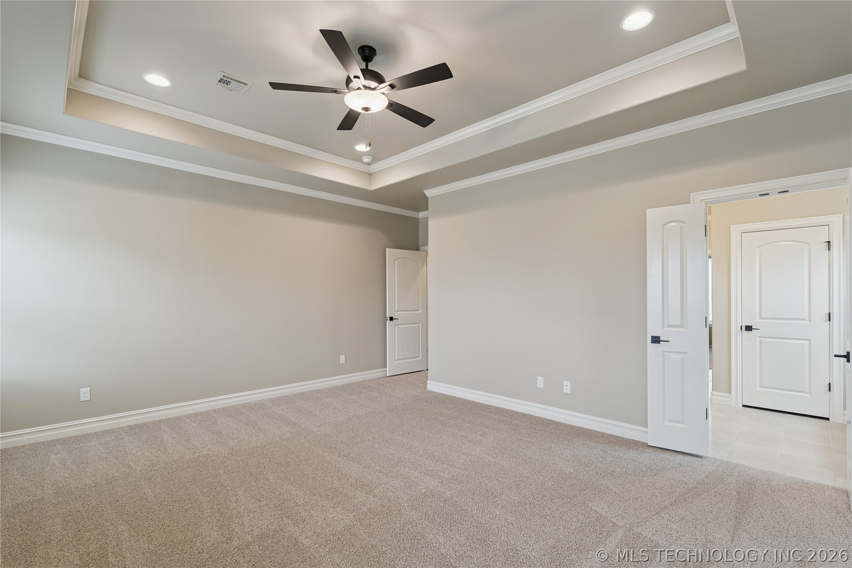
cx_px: 426
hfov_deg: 96.7
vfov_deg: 73.7
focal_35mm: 16
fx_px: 379
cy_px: 284
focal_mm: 16
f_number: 5.6
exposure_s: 1/25
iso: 200
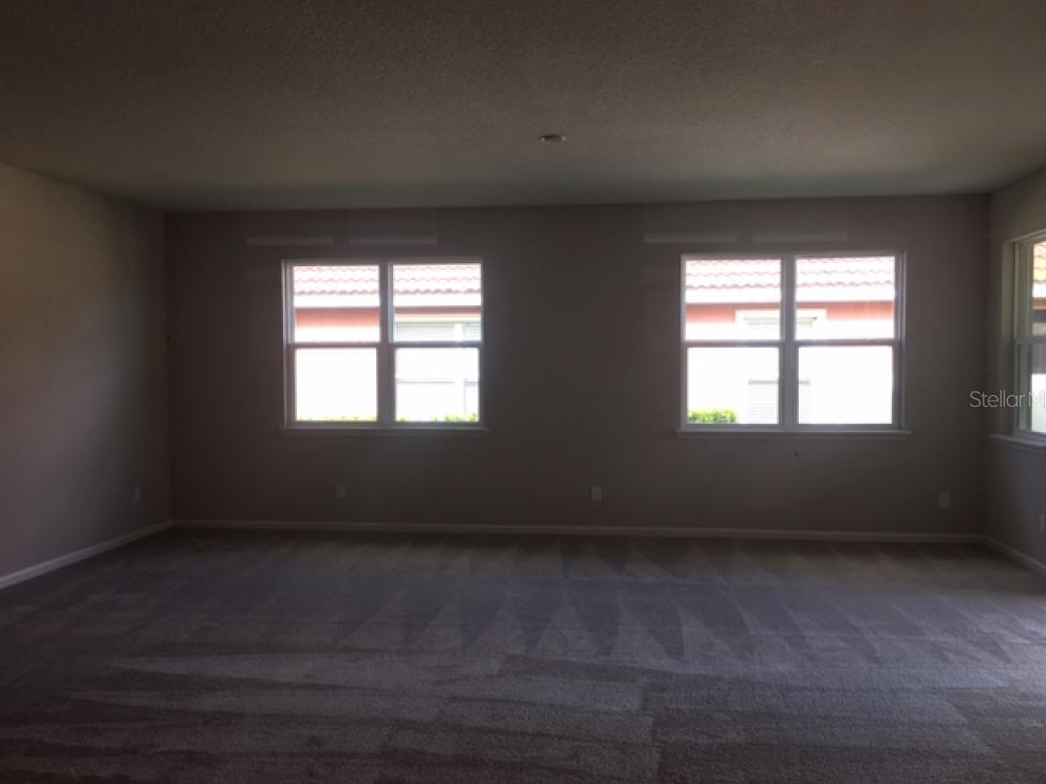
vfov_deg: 46.8
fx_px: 906
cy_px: 398
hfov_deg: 60.0
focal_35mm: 30
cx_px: 528
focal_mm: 4.15
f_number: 2.2
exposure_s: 1/60
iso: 32
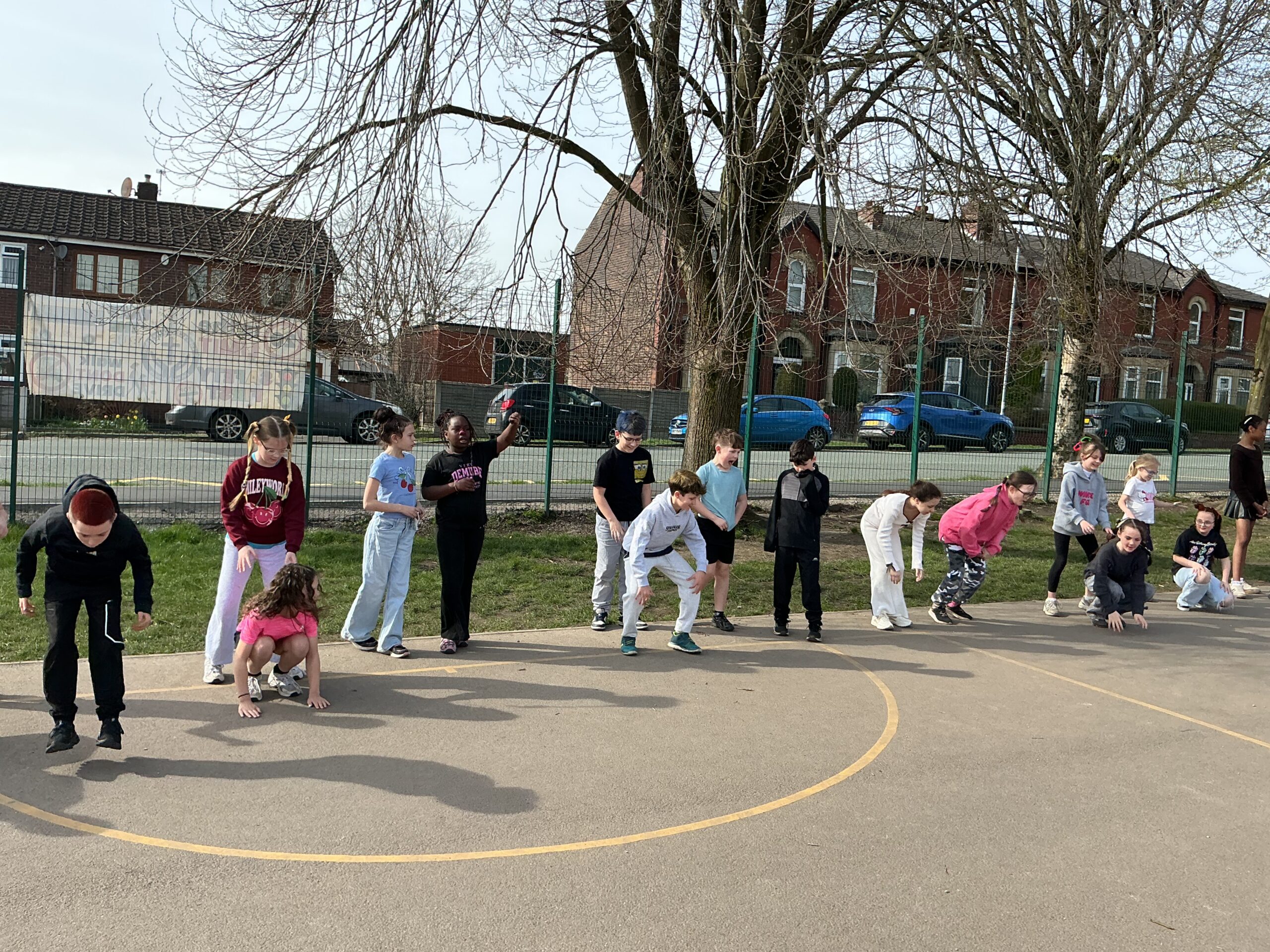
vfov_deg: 48.2
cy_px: 476
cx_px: 635
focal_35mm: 29
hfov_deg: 61.7
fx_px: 1064
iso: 25
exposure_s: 1/929
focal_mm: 3
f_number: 1.8
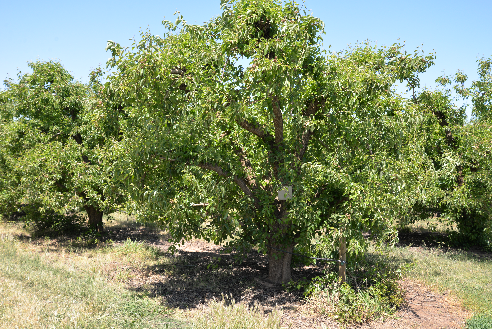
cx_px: 246
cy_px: 164
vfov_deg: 35.1
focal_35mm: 38
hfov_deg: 50.7
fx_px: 520
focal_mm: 38
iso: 200
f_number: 8
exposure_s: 1/250
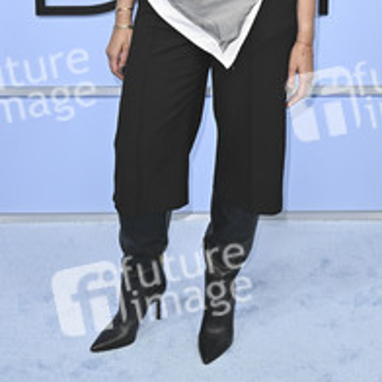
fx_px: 886
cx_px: 209
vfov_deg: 23.3
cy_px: -2
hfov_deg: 24.3
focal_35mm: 71
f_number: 5.6
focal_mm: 41
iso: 1600
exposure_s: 1/320
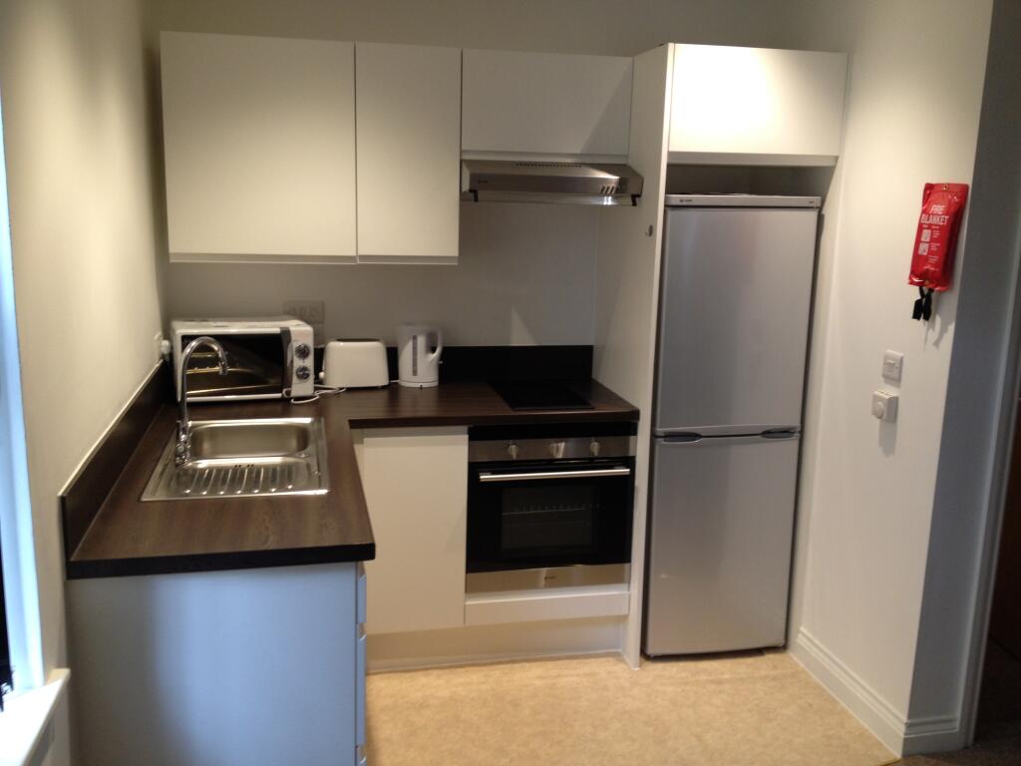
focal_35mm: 35
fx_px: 1032
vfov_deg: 40.7
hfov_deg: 52.6
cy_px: 383
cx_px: 510
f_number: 2.4
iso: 80
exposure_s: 1/20
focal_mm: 4.28
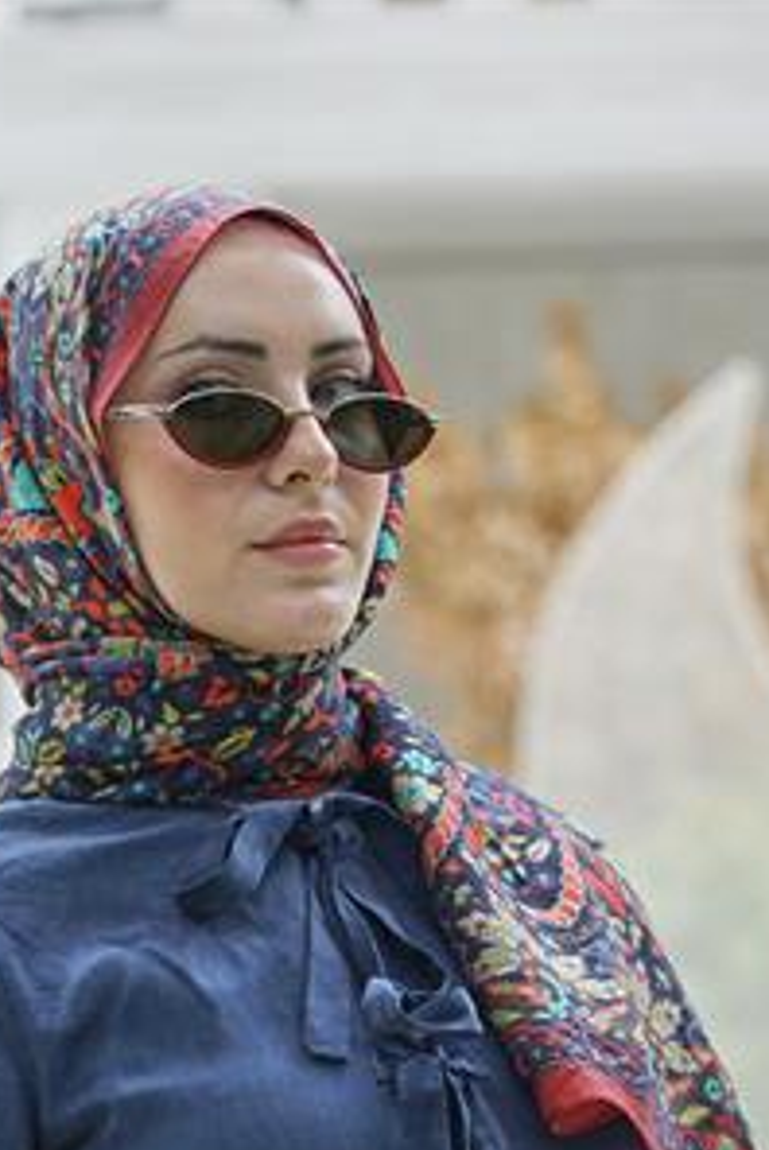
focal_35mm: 180
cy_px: 890
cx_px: 295
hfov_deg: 7.6
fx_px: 5754
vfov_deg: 11.4
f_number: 5.6
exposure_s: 1/100
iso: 200
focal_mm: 115
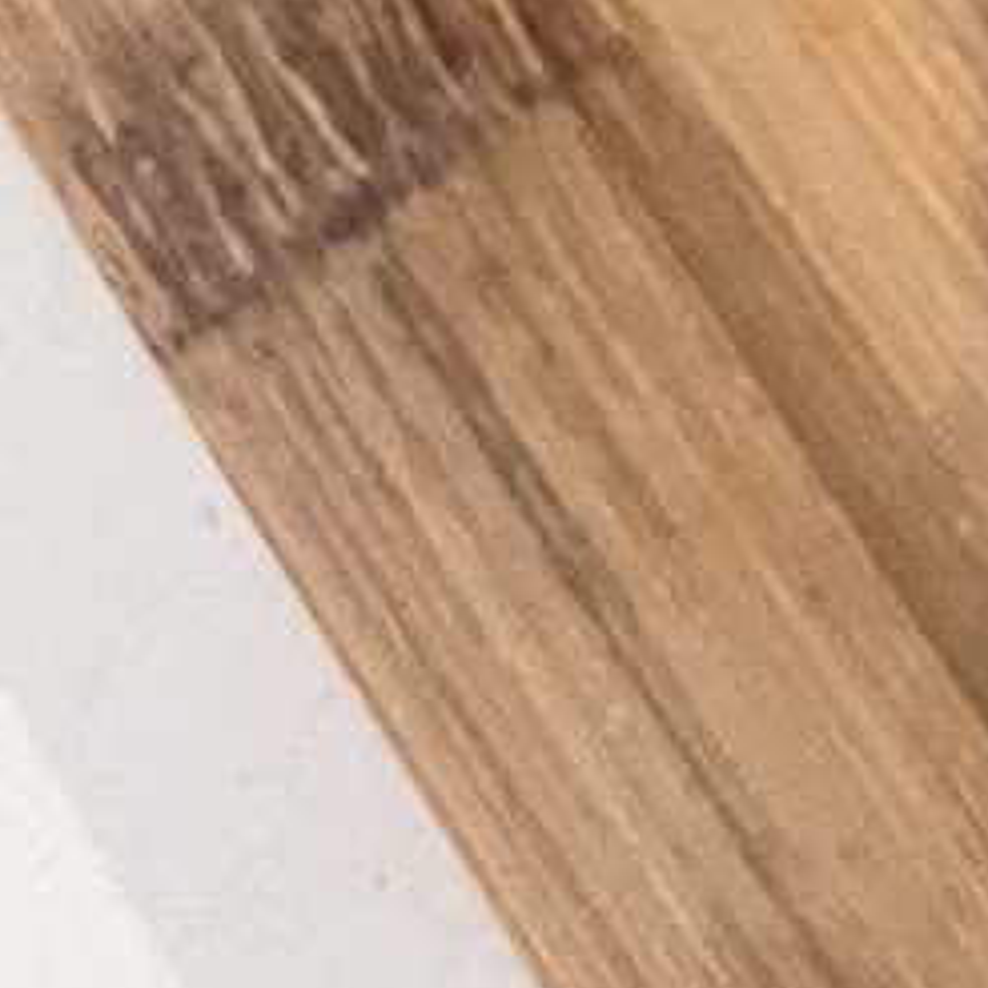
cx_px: 2944
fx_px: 6038
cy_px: -1839
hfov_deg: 8.0
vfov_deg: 8.1
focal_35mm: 187
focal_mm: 5.1
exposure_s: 1/60
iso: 250
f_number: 1.6
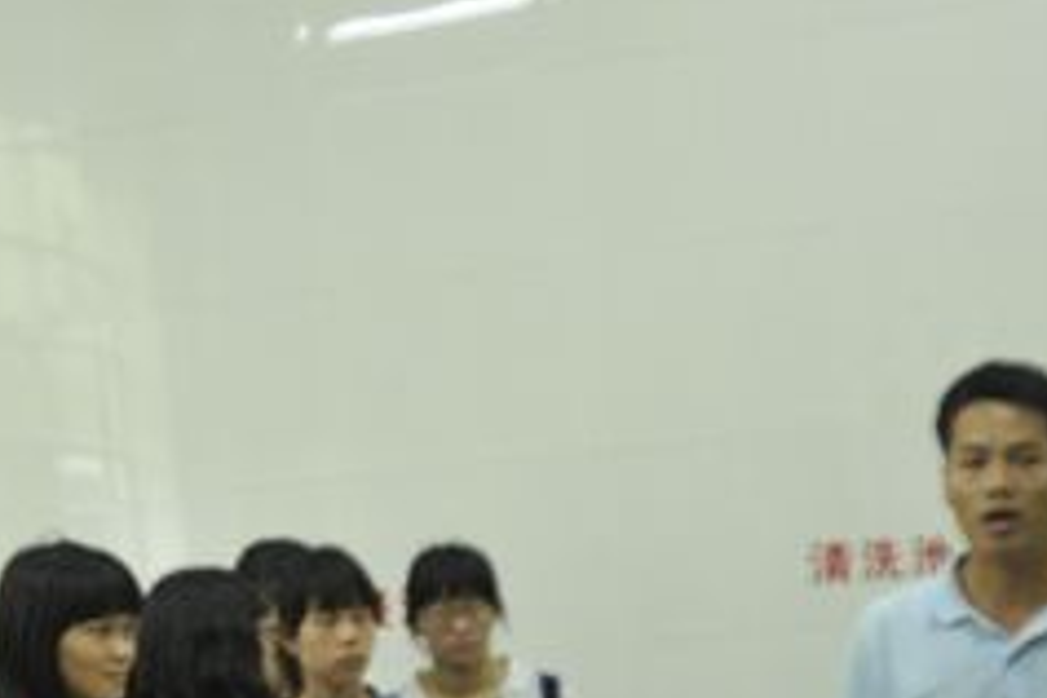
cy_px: 711
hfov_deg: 22.2
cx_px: 283
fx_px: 2646
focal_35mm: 91
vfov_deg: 14.8
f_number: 3.5
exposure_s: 1/30
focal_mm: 24
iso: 720
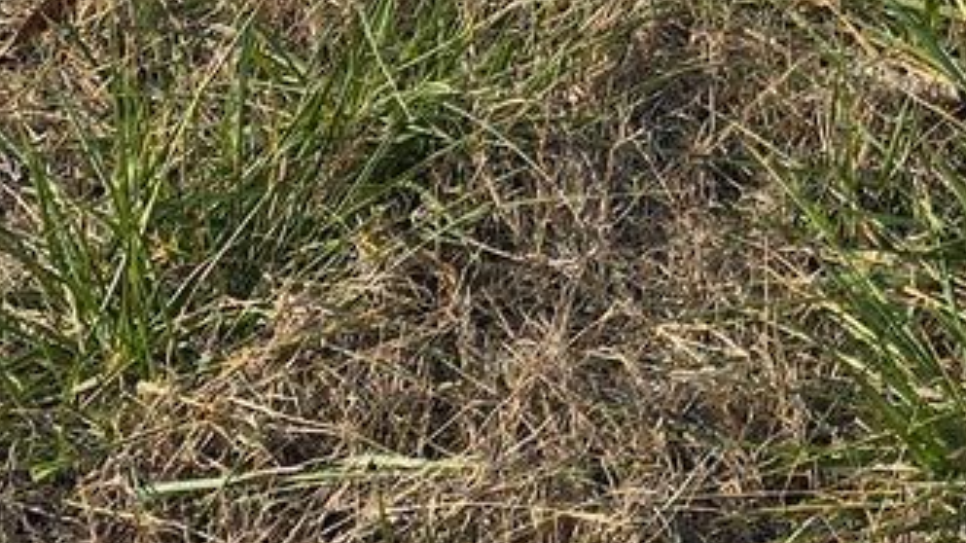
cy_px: -1092
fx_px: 3969
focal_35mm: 155
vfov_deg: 7.0
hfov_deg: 13.0
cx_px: 1538
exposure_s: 1/528
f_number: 1.7
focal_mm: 6.3
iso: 12
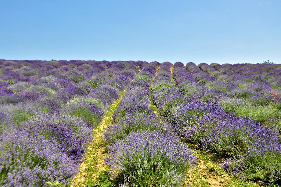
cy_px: 94
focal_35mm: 38
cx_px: 140
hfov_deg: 51.3
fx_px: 292
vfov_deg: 35.4
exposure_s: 1/350
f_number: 9.5
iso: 200
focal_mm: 25
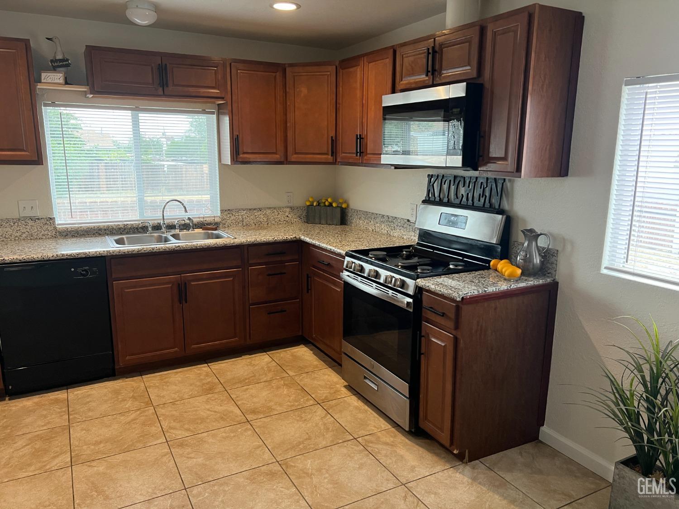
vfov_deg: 53.1
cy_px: 254
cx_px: 340
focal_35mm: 26
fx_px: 510
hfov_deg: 67.3
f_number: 1.5
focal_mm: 5.7
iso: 100
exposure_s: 1/60
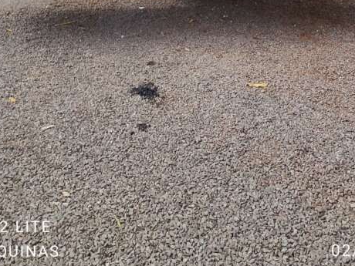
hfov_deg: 35.5
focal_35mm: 54
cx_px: 205
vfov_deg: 22.2
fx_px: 554
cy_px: -134
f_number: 1.88
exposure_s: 1/873
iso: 50
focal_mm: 5.59
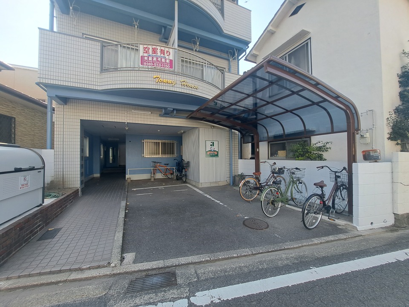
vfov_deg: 89.9
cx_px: 204
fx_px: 154
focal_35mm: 13
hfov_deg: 106.2
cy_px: 154
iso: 50
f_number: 2.2
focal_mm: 1.74
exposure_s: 1/336
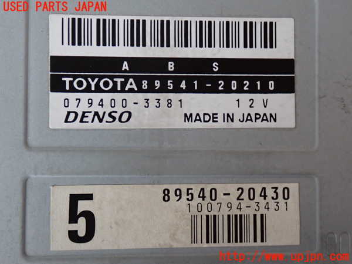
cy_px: 132
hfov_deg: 40.4
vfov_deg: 30.9
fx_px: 478
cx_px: 176
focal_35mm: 47
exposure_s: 1/50
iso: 500
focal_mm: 8.4
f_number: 3.1
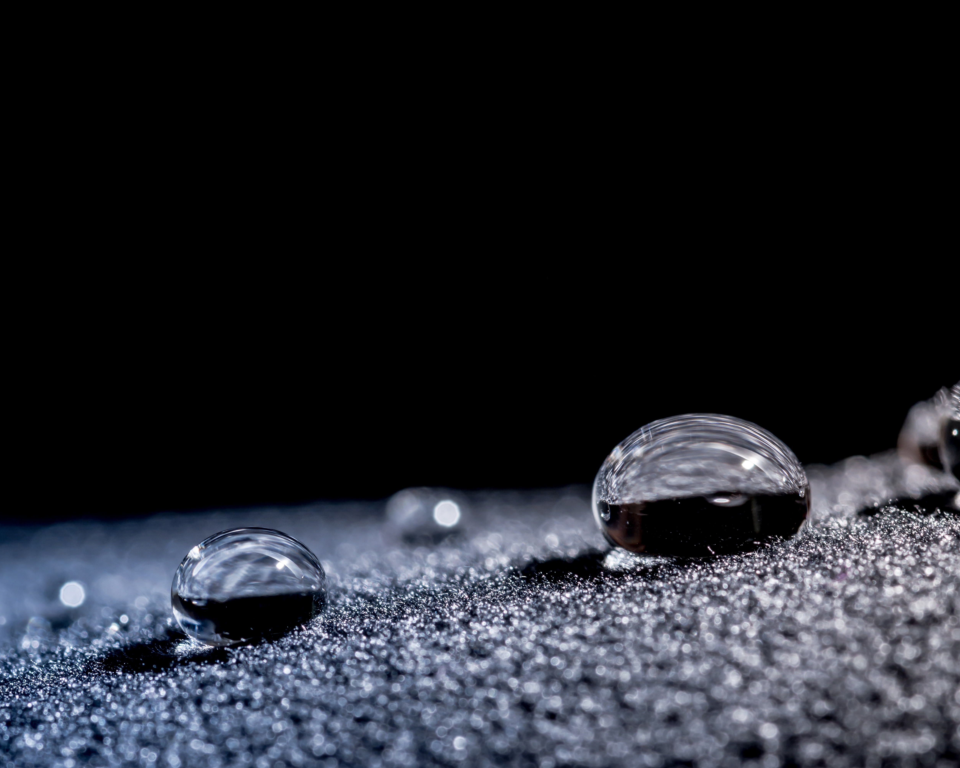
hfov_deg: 10.9
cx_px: 422
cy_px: 384
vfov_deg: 8.7
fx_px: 5045
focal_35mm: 178
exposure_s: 1/200
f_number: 16
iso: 250
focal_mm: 105
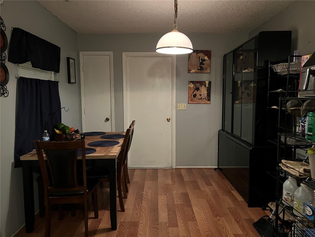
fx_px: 237
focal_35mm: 26
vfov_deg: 53.1
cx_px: 158
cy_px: 118
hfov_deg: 67.3
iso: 640
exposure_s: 1/30
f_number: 1.5
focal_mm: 5.7
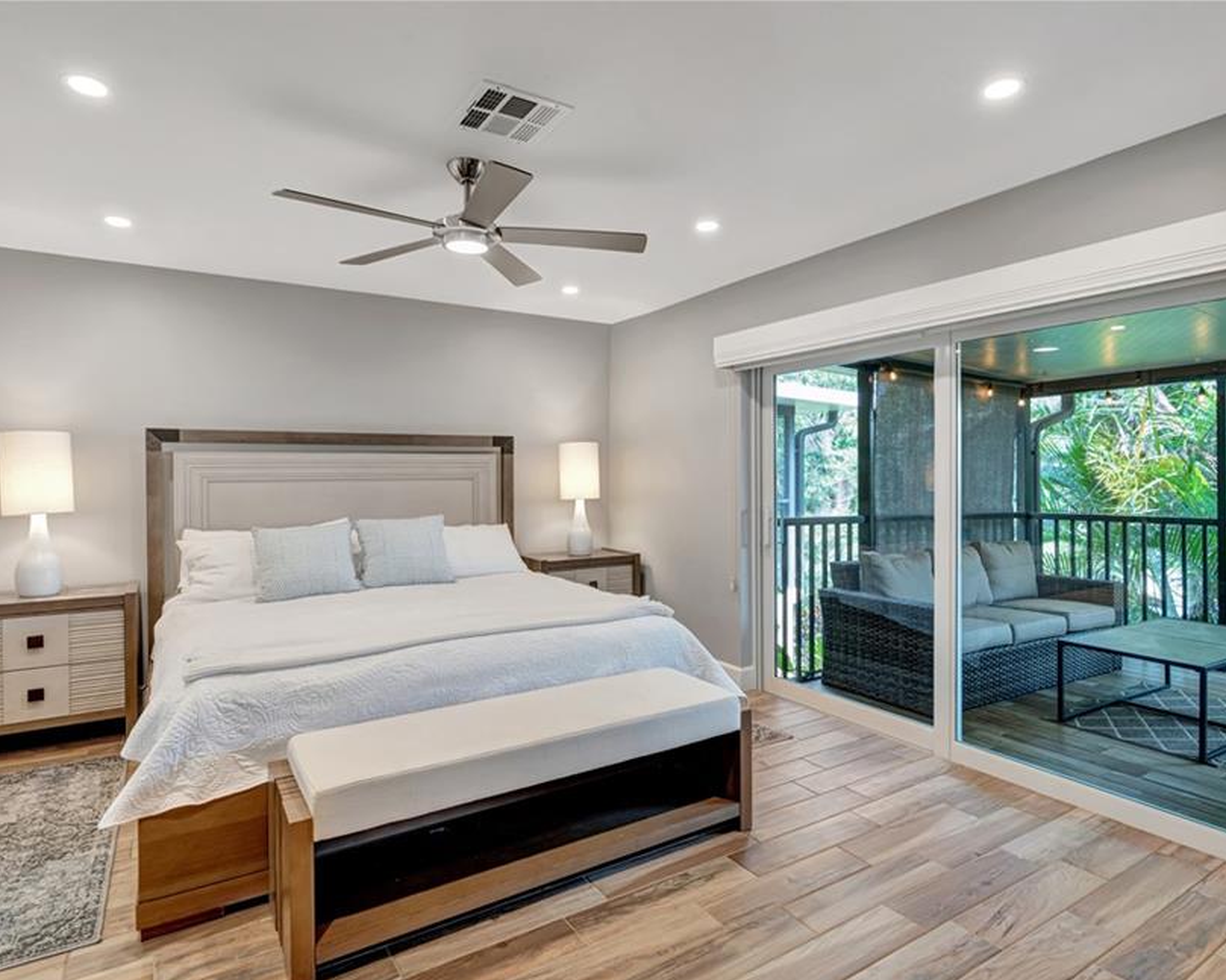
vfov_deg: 70.8
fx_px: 689
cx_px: 602
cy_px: 514
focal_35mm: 19
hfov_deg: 83.3
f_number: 8
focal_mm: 16
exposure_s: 1/1.25
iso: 160
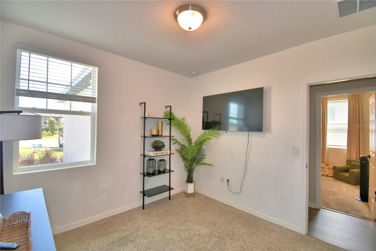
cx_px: 188
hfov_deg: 100.4
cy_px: 126
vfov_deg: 77.3
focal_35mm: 15
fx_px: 157
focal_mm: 10
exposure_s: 1/60
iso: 110
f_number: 4.5
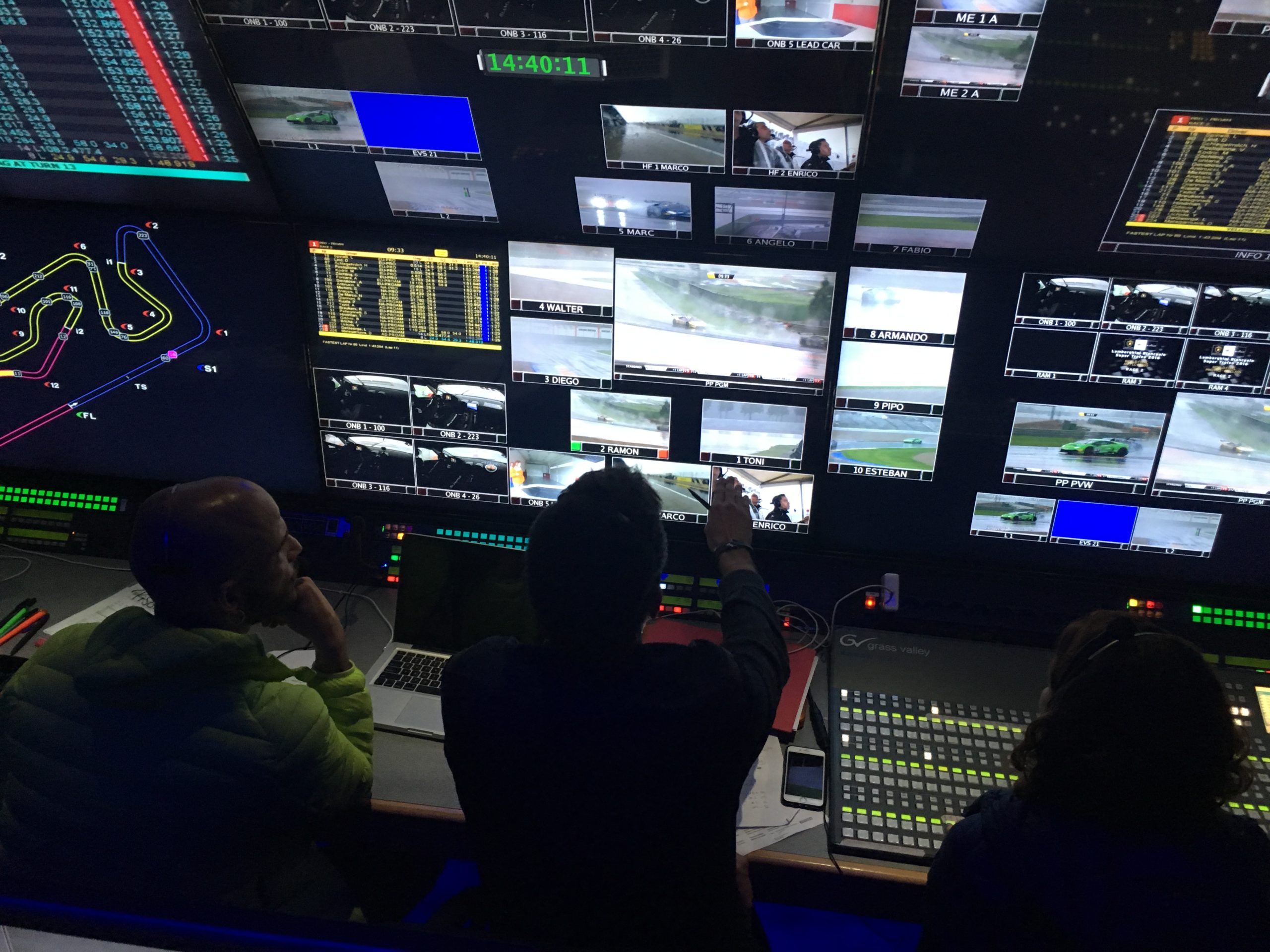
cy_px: 476
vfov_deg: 48.2
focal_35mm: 29
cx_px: 635
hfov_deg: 61.7
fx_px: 1064
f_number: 2.2
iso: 200
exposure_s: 1/33
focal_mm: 4.15
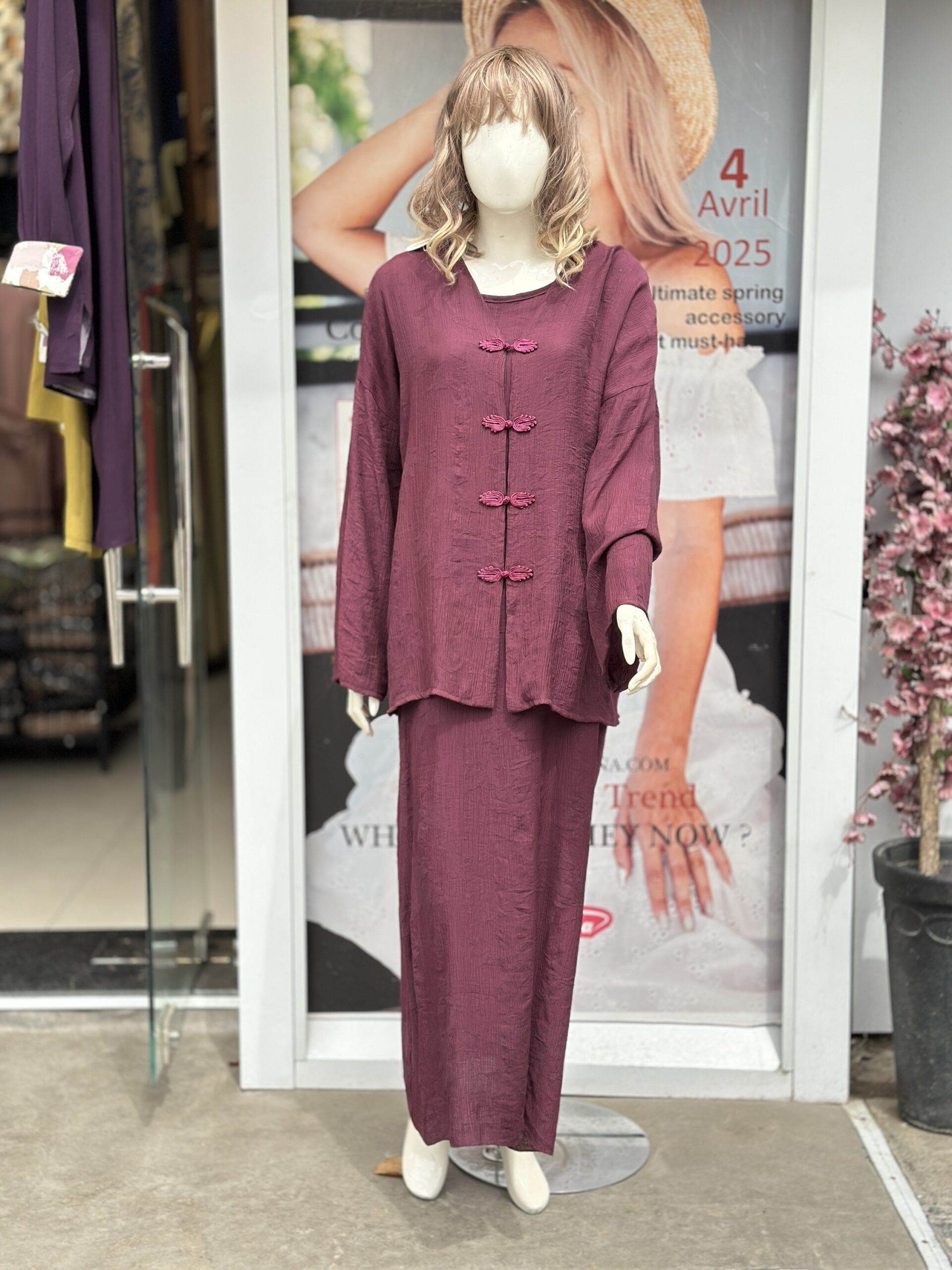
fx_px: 1760
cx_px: 476
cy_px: 635
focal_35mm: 48
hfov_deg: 30.3
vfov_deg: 39.7
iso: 80
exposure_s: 1/2028
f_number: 1.78
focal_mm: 6.86
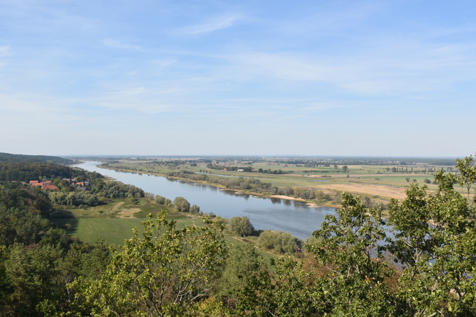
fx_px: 410
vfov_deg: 42.2
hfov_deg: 60.3
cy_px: 177
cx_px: 224
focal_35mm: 31
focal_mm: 18
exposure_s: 1/320
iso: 200
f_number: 9
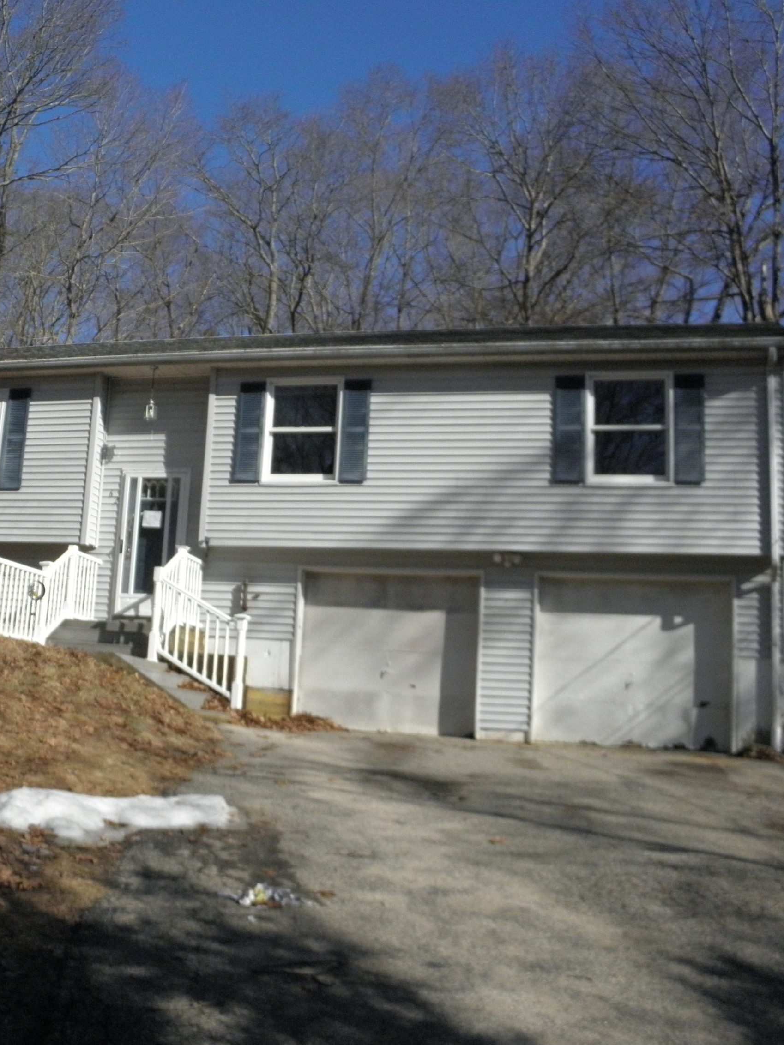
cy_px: 531
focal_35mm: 38
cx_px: 247
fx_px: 1148
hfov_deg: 37.2
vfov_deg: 49.0
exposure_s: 1/640
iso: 200
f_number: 7
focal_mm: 5
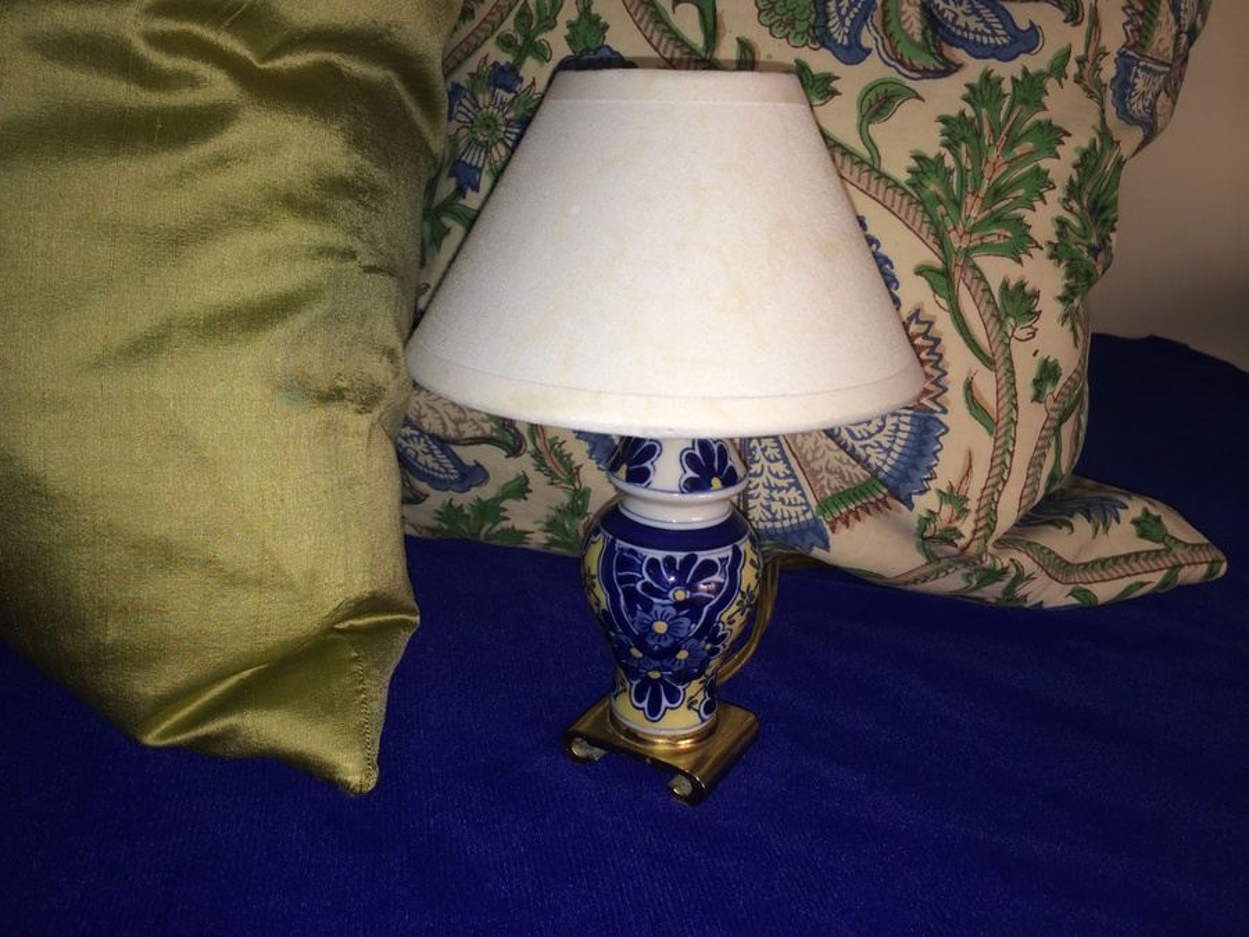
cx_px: 624
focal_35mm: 30
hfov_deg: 60.0
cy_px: 468
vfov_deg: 46.8
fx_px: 1082
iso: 32
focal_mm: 4.12
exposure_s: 1/85
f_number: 2.2
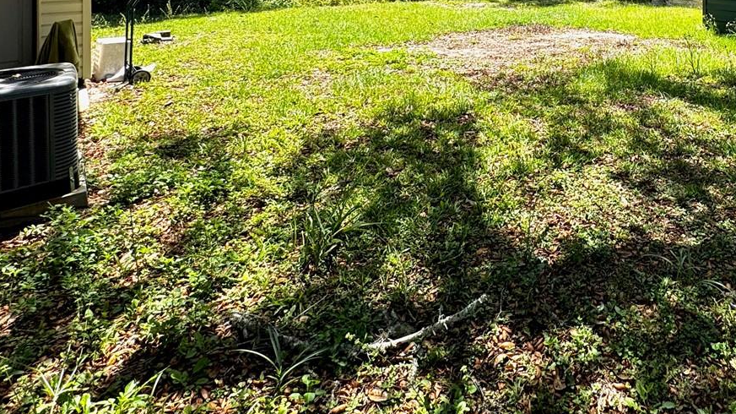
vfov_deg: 34.8
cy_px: -57
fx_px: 546
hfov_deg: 64.1
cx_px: 549
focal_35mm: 28
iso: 50
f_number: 2.2
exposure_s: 1/600
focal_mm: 2.22
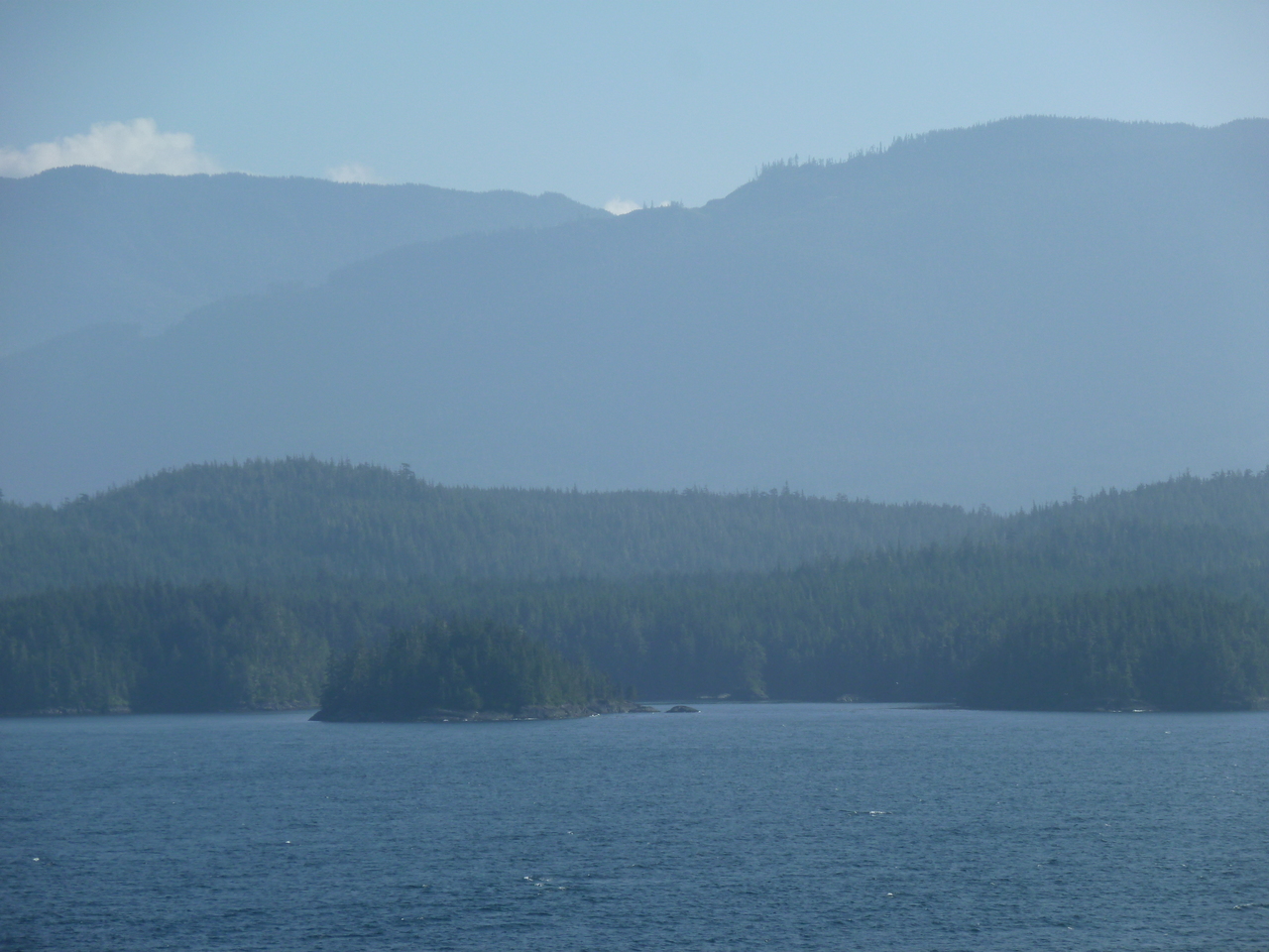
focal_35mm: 139
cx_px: 634
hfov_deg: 14.2
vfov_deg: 10.7
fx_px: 5096
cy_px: 476
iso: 80
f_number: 5.5
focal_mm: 25
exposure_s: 1/400
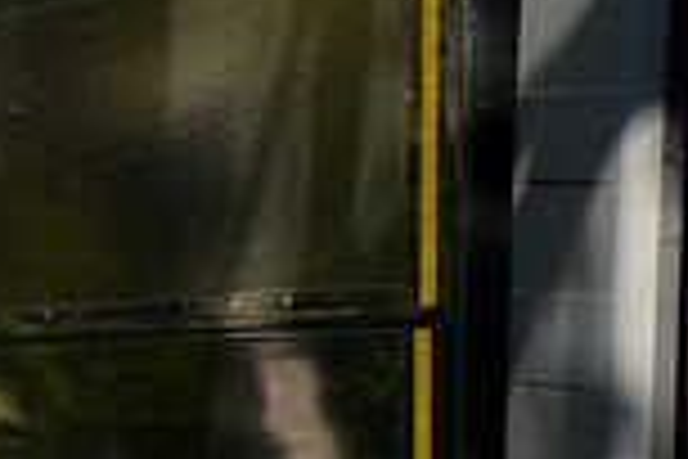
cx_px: 944
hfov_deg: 6.7
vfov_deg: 4.5
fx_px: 5828
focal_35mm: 305
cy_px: 605
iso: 180
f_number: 5.6
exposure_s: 1/125
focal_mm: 26
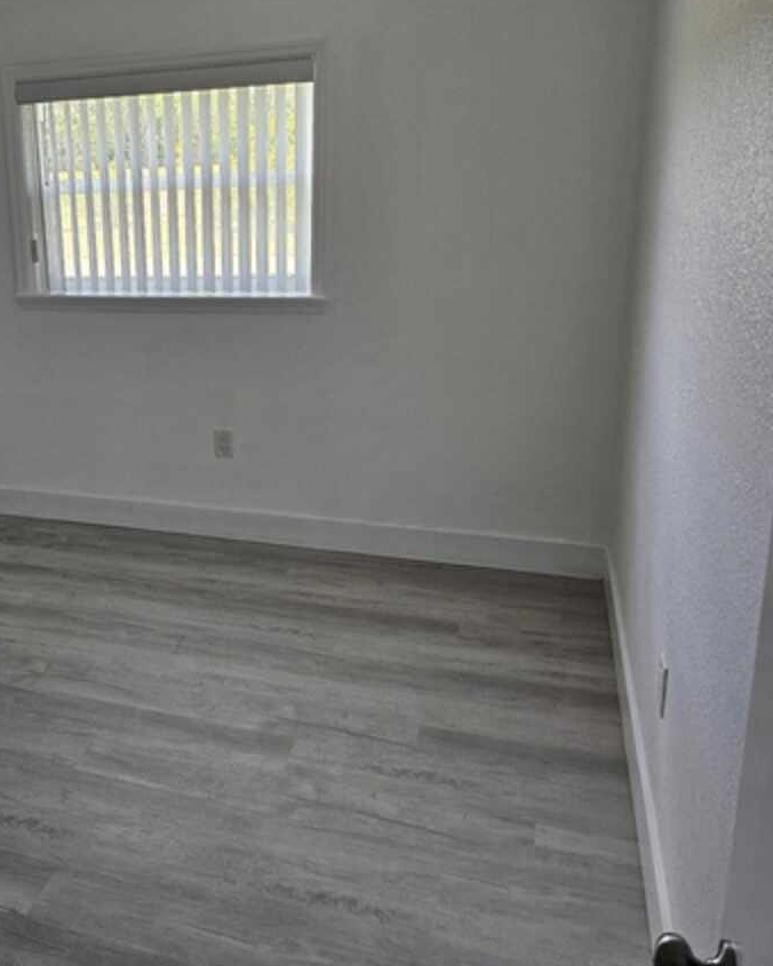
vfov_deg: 52.7
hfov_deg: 41.1
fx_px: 972
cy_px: 425
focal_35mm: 34
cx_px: 133
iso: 125
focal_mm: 6.3
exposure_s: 1/120
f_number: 1.7
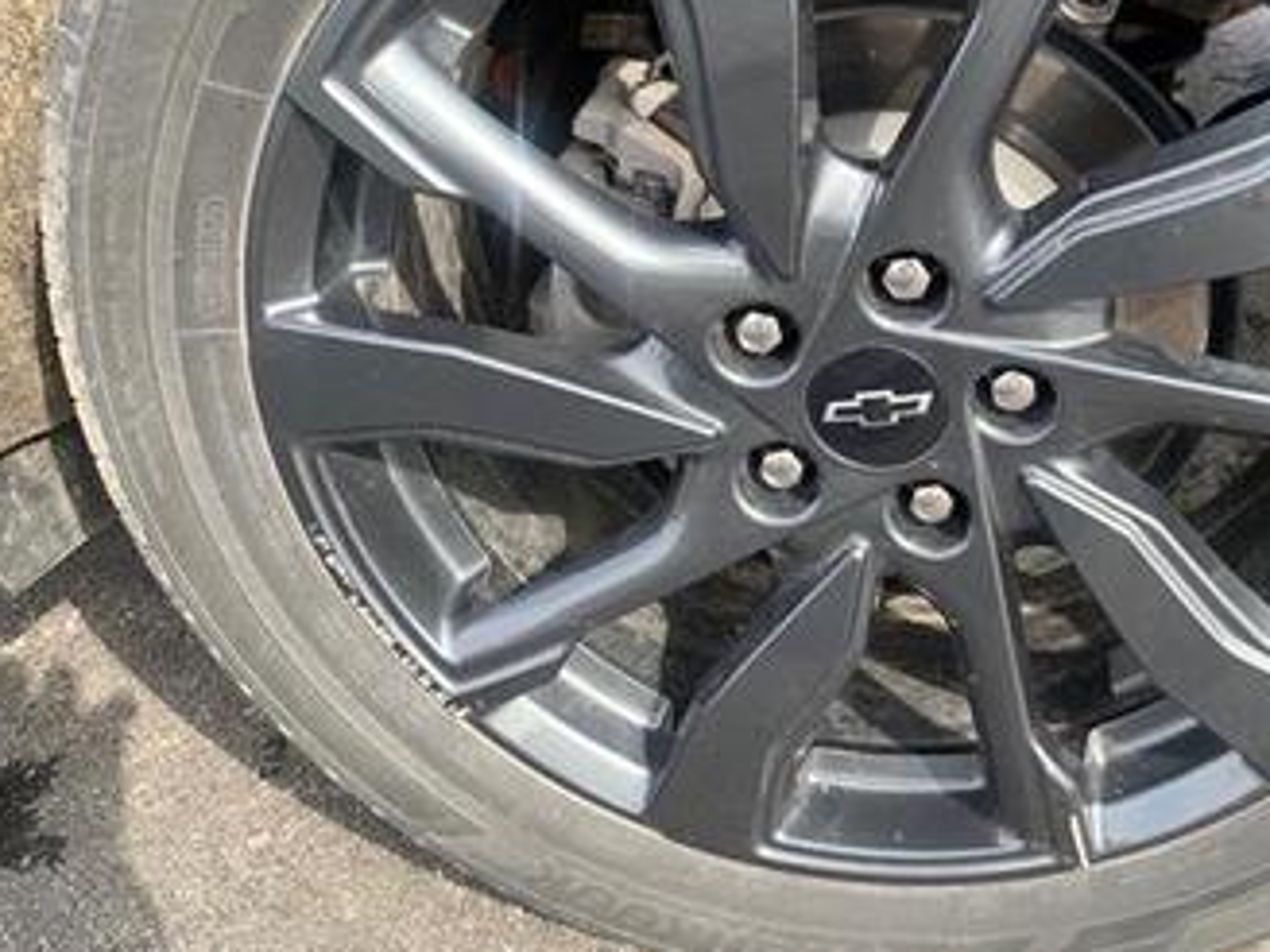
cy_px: 317
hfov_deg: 45.7
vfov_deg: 35.6
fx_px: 1468
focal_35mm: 40
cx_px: 891
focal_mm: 4.25
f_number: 1.8
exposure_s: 1/318
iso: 25
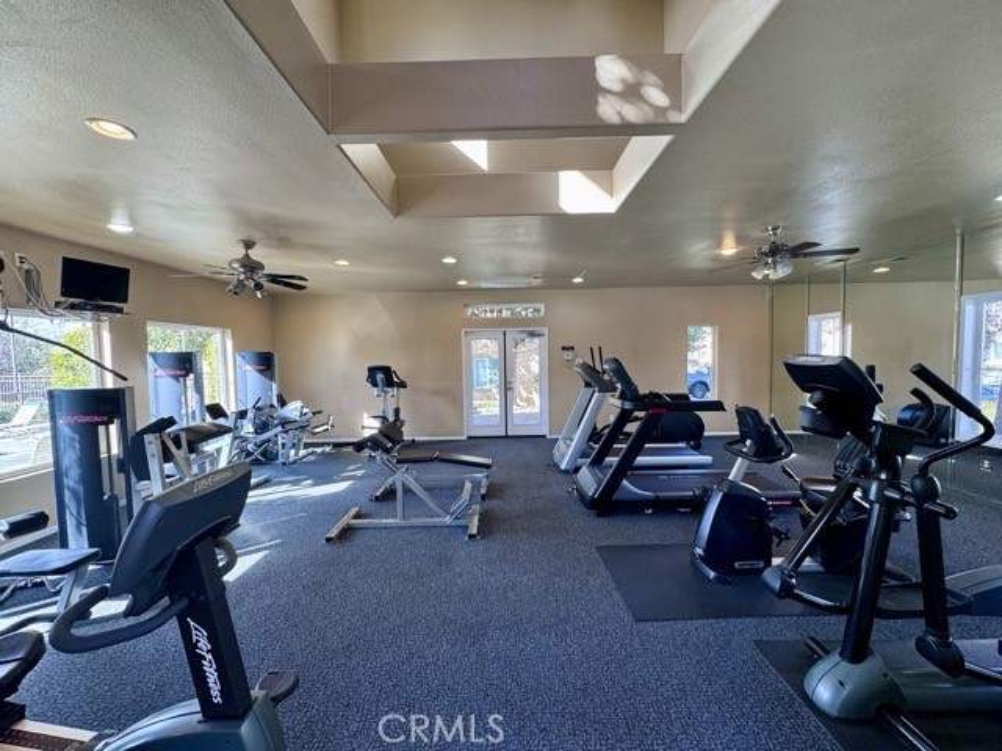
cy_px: 376
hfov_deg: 102.1
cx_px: 501
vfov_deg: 85.7
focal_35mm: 14
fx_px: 405
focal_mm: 2.22
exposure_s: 1/120
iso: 160
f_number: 2.2
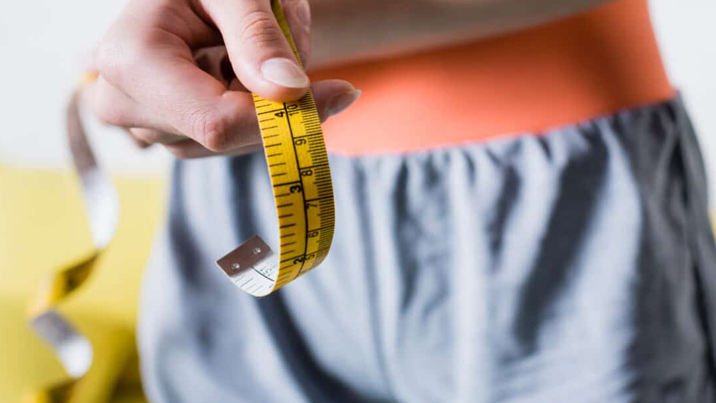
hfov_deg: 39.6
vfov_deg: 22.7
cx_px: 452
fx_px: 987
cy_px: 73
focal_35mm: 52
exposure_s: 1/200
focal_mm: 35
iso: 100
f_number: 3.5
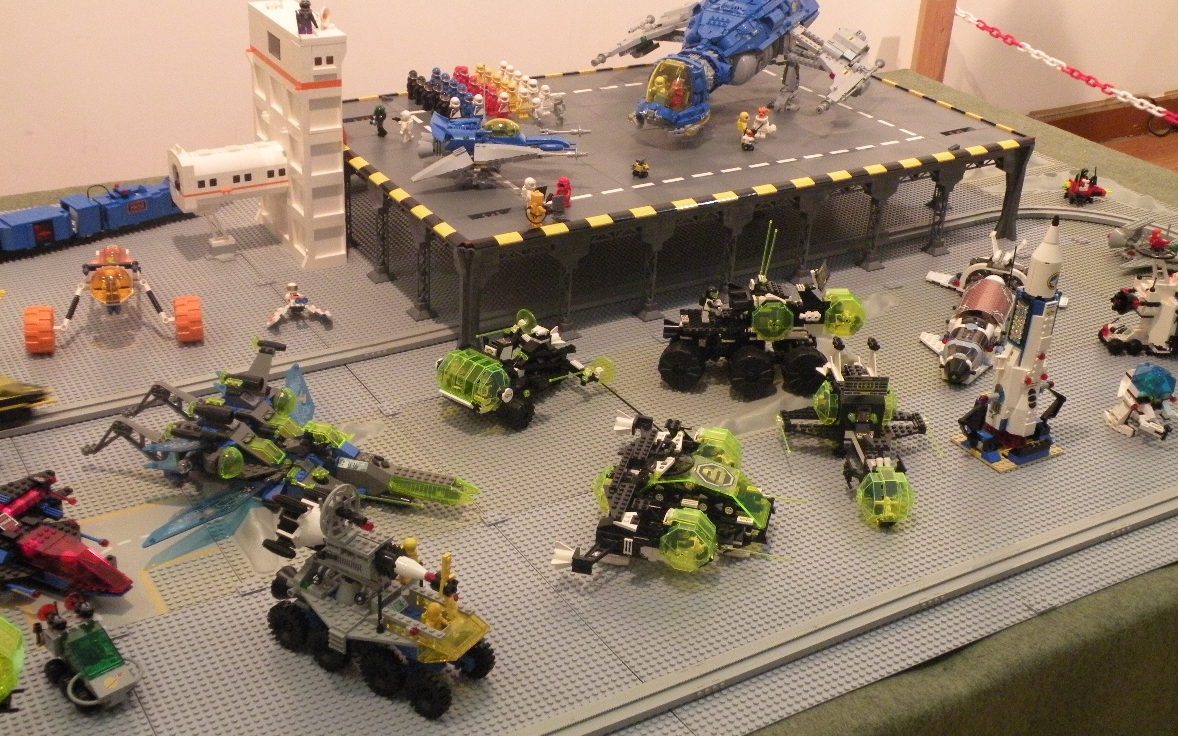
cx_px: 587
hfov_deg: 44.4
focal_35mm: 45
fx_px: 1445
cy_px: 329
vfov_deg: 28.6
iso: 400
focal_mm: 7.4
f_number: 3.2
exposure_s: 1/25
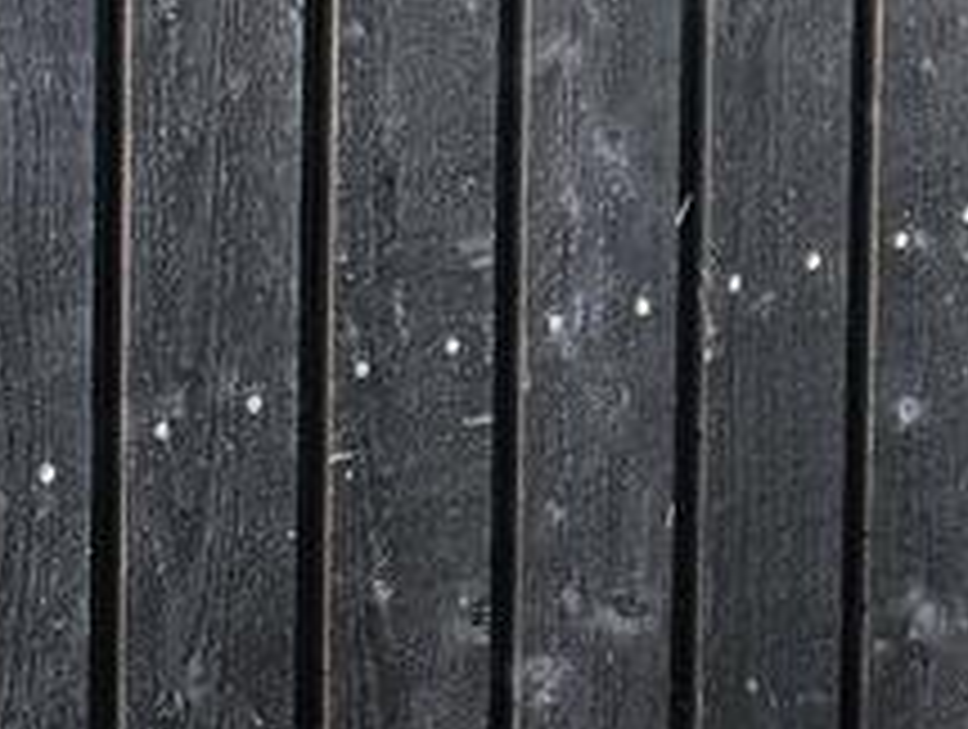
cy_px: -878
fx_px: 3445
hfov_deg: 15.7
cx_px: 5
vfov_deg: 10.7
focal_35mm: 123
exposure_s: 1/142
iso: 250
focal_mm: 5.4
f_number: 1.8
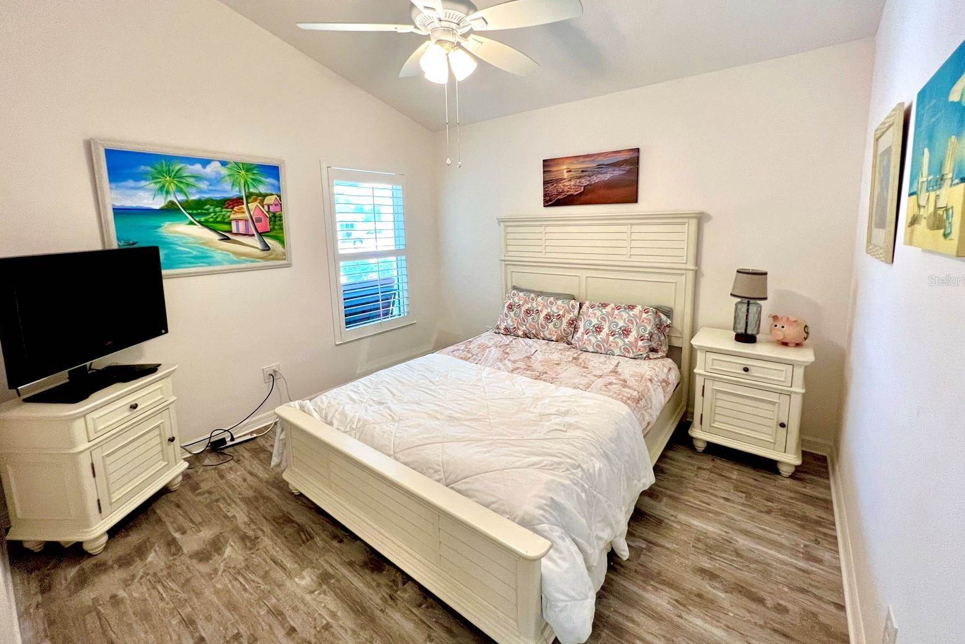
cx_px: 488
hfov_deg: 104.3
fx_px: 375
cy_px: 280
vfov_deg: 80.8
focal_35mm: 14
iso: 200
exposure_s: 1/60
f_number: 1.8
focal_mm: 1.57
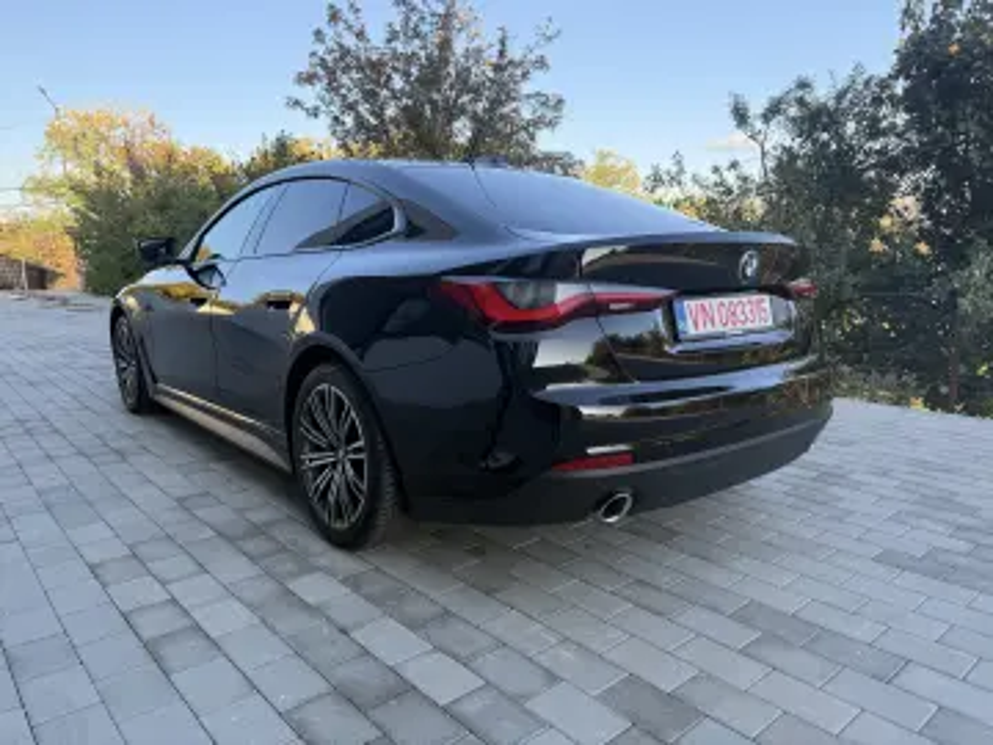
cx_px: 496
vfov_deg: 56.8
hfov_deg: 71.6
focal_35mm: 24
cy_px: 372
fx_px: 688
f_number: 1.78
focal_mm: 6.76
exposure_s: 1/765
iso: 100
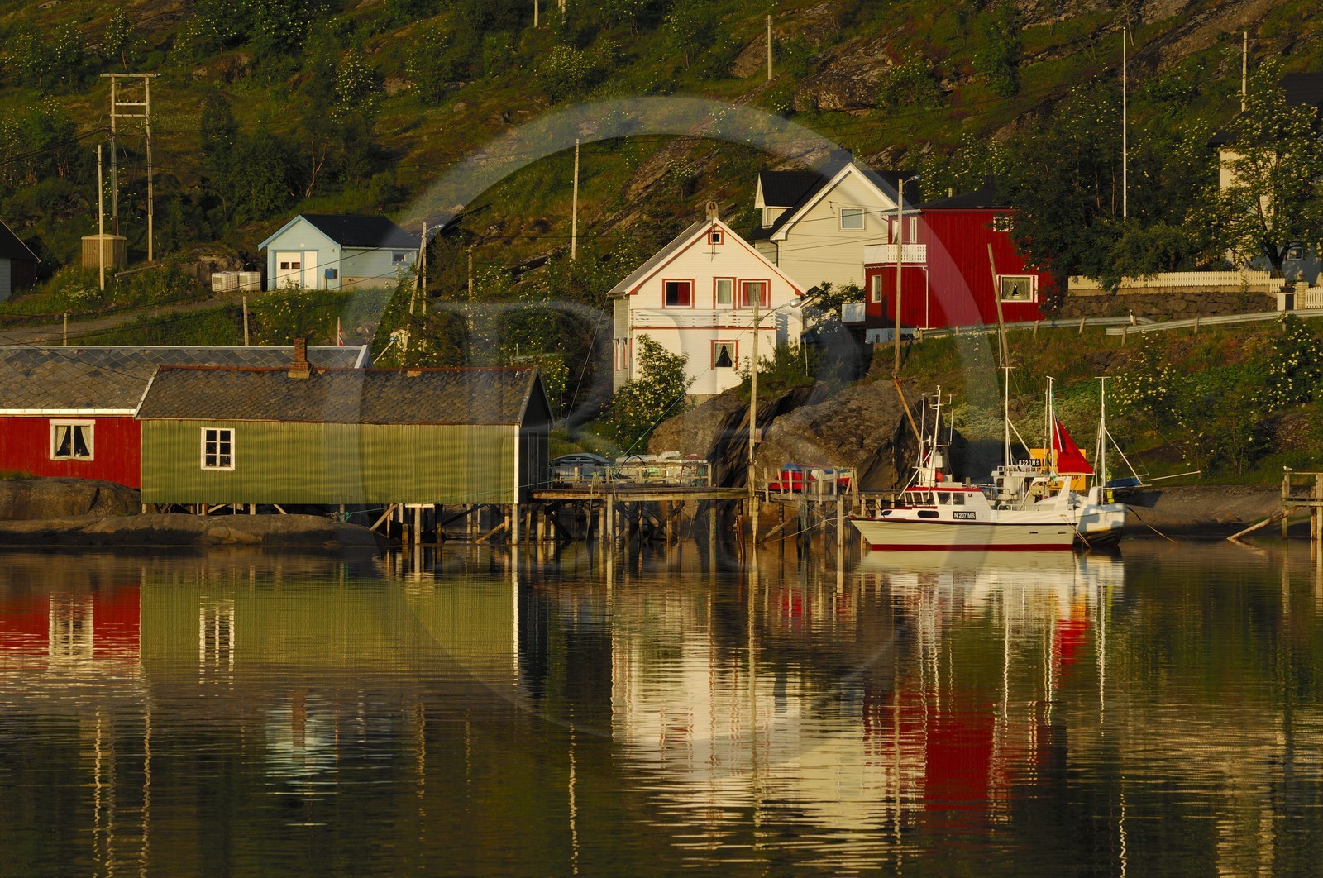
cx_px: 662
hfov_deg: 6.9
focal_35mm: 300
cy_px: 439
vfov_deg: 4.6
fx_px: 11009
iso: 100
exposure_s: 1/100
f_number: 10
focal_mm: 200
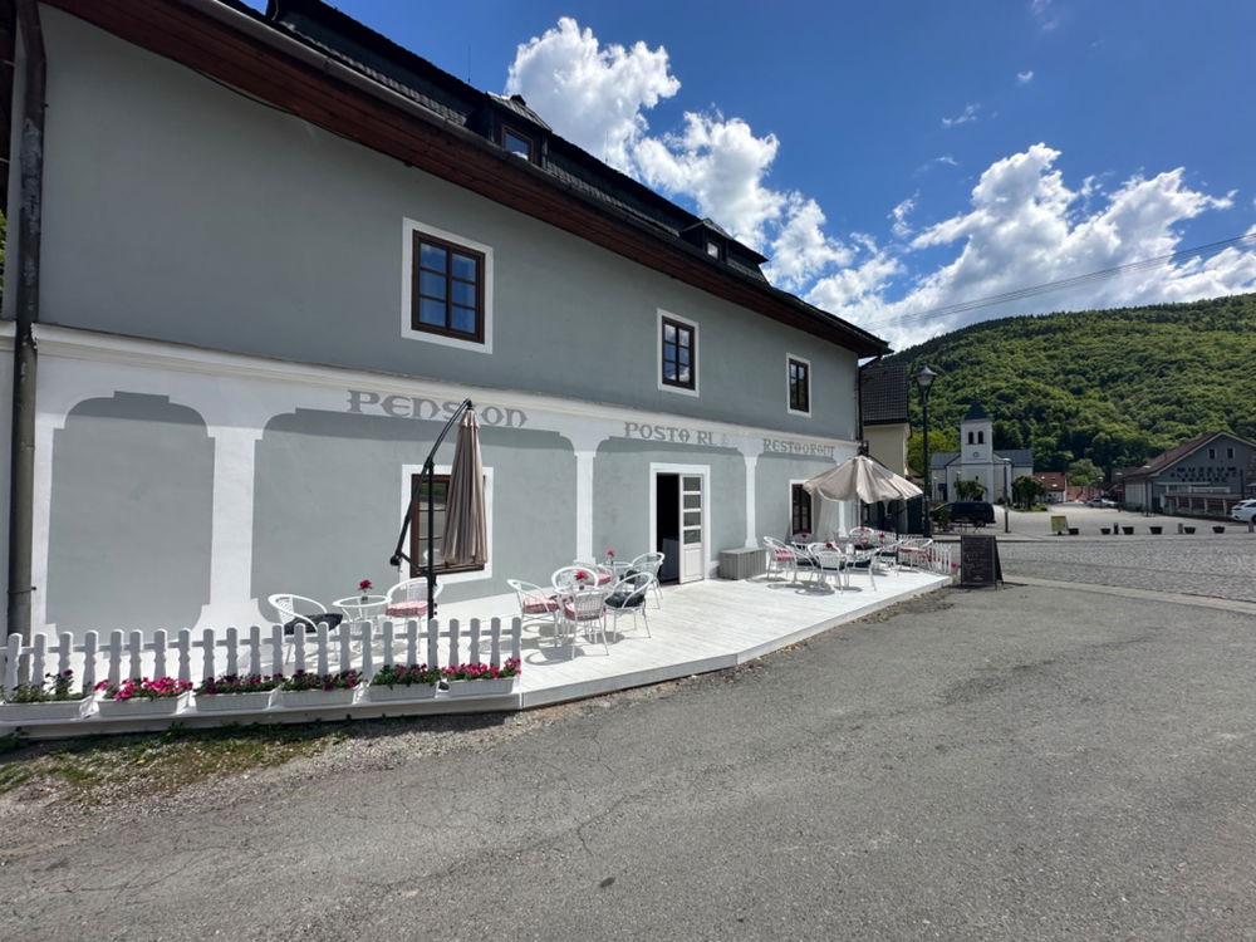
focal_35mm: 14
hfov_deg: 102.1
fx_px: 508
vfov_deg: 85.7
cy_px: 471
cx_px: 628
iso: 50
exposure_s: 1/2747
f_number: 2.2
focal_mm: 2.22
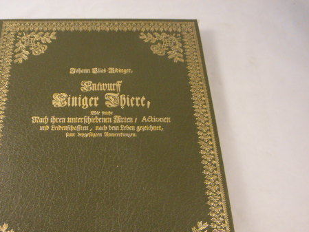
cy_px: 160
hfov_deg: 39.7
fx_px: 420
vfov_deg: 30.6
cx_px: 93
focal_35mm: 47
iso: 100
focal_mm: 5.9
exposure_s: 1/40
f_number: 3.6
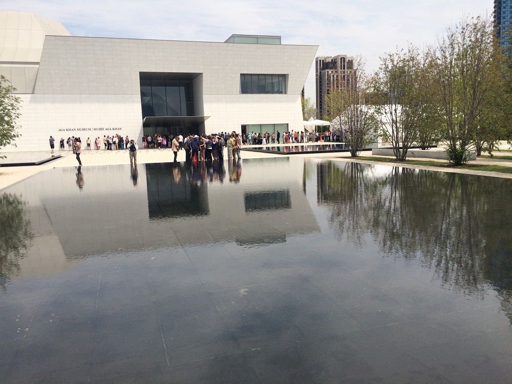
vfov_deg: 48.2
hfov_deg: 61.7
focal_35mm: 29
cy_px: 192
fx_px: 429
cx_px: 256
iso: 40
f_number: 2.2
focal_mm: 4.15
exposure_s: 1/3165
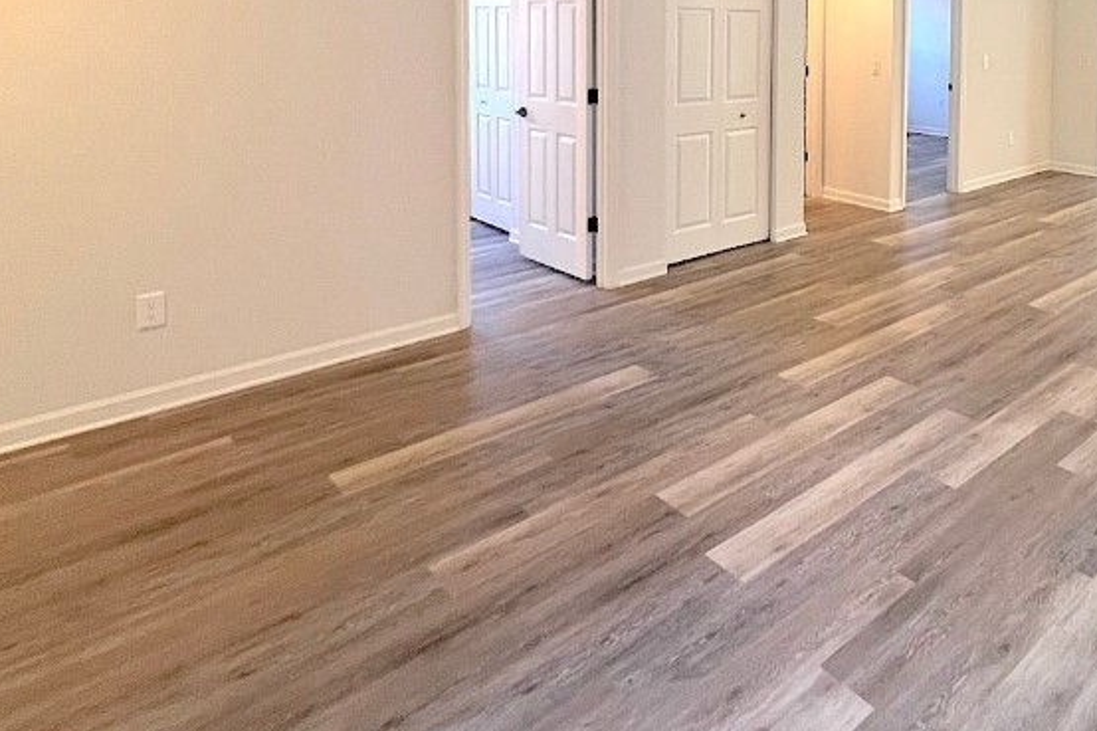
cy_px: 53
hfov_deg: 65.9
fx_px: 762
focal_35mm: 25
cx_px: 855
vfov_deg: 45.7
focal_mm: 1.57
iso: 250
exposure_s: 1/120
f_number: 1.8
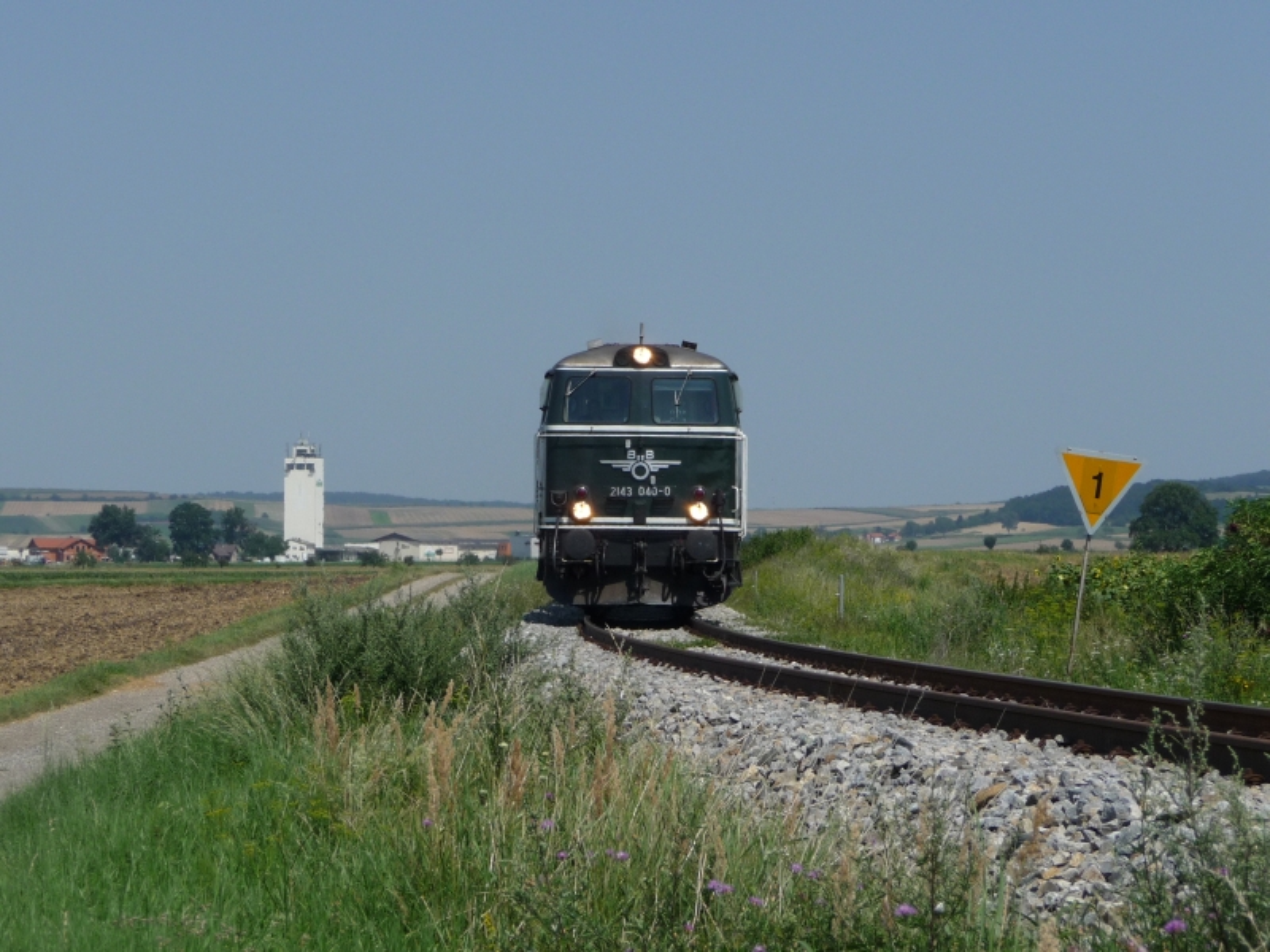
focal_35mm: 132
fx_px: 4843
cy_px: 476
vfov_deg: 11.2
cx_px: 635
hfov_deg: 14.9
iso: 100
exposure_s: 1/1000
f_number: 4.7
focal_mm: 20.3
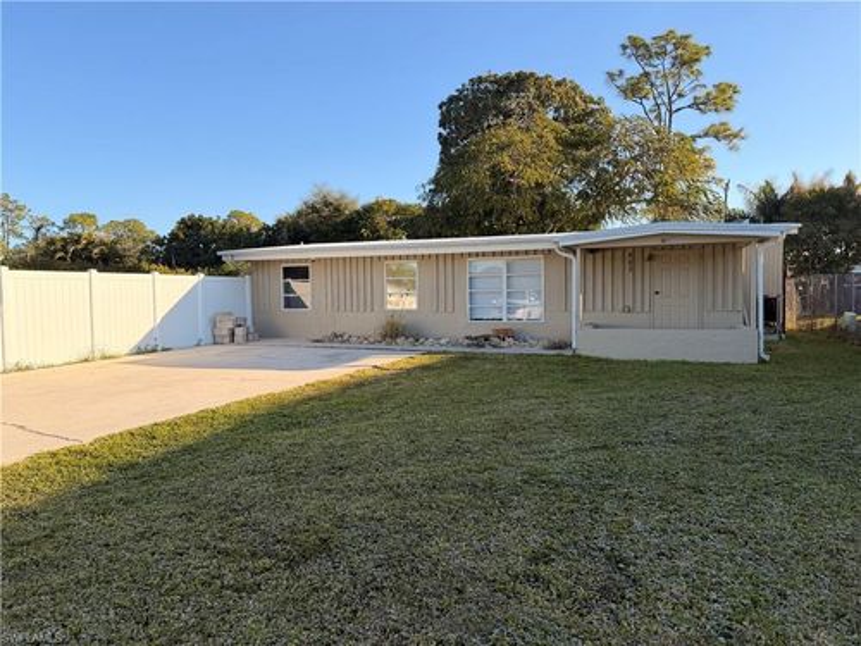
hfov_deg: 71.6
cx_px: 430
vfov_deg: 56.8
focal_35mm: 24
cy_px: 323
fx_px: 597
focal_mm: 6.76
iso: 80
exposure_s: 1/2000
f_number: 1.78
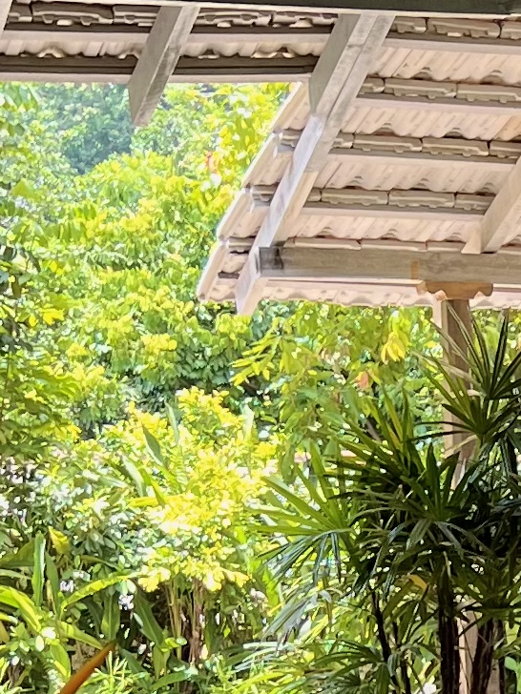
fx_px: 2890
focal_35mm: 144
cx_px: 849
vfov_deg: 13.3
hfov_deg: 9.9
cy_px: 875
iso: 40
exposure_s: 1/277
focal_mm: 5.7
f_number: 1.5
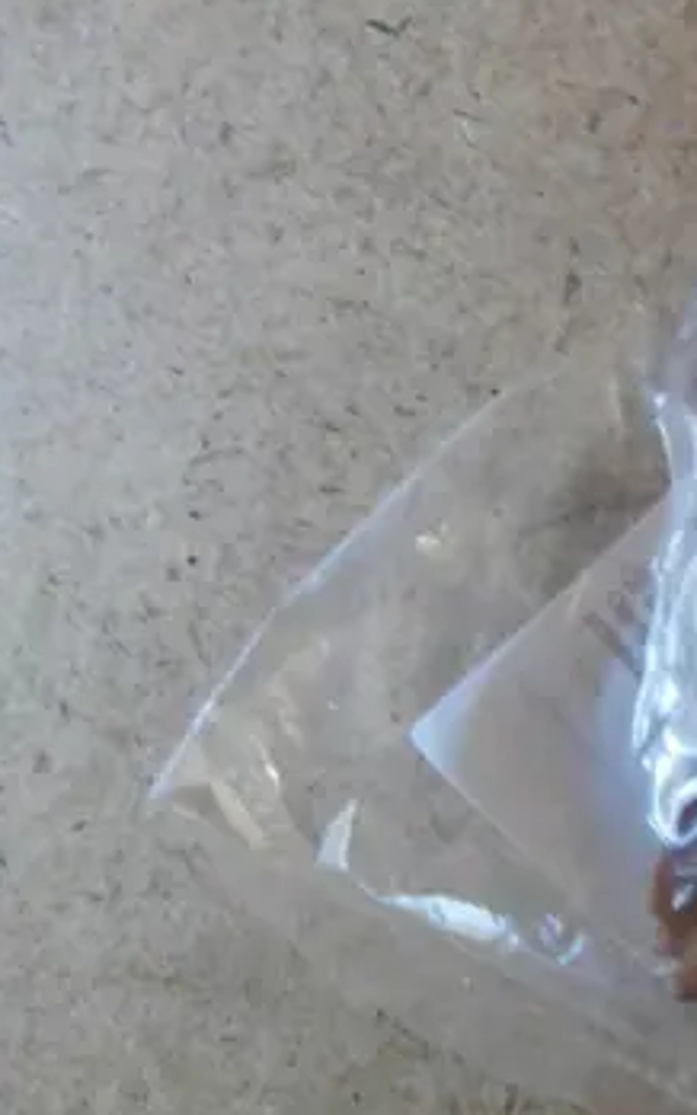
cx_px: 761
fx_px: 1064
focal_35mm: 35
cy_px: 569
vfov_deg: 55.3
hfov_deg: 32.1
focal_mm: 4.2
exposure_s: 1/20
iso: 200
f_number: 3
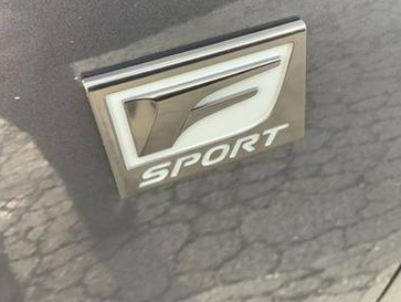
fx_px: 499
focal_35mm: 43
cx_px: 229
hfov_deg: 43.7
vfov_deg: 33.6
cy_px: 124
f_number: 2.4
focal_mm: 3.3
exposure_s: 1/100
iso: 50
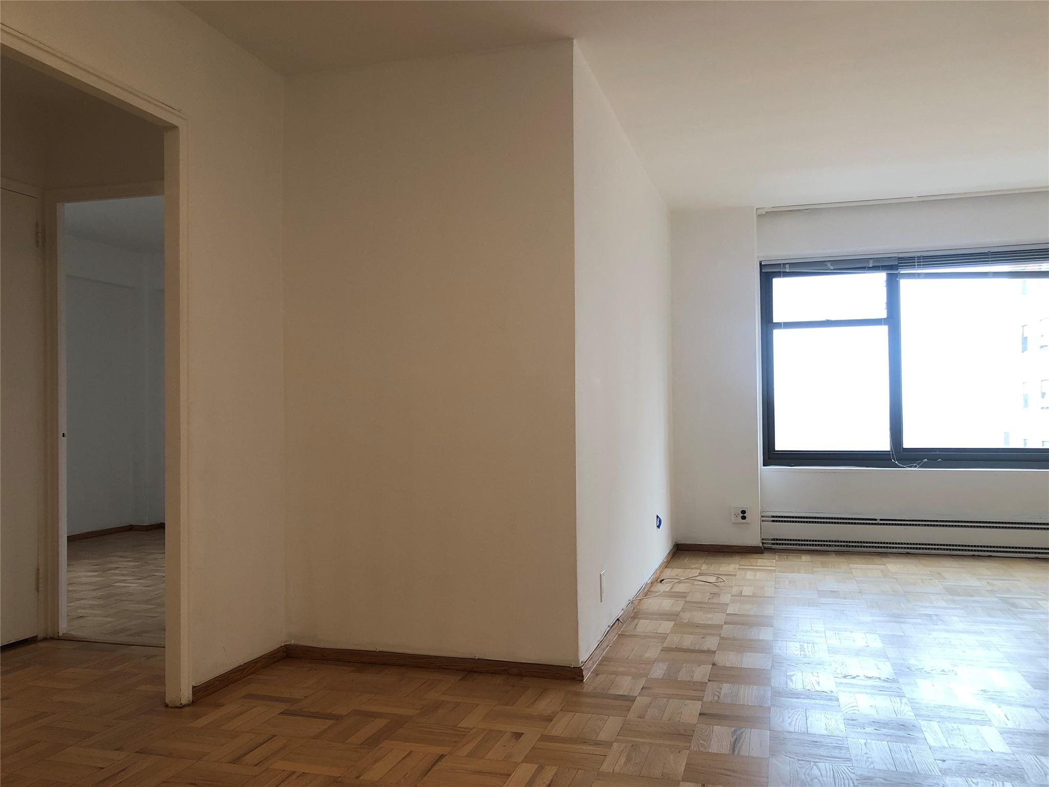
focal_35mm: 28
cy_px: 394
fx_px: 849
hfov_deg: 63.4
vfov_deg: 49.7
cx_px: 524
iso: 25
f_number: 1.8
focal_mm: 3.99
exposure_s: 1/40
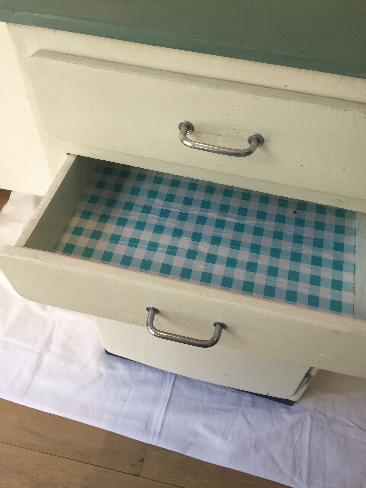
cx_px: 183
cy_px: 244
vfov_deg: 61.7
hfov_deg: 48.2
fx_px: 409
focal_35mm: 29
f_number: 2.2
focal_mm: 4.15
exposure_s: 1/161
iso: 32
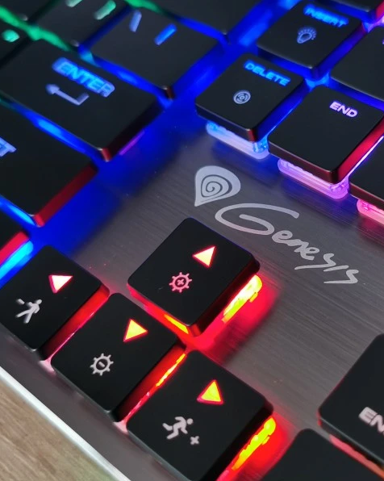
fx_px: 839
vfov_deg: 32.0
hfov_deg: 25.5
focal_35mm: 59
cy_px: 241
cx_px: 284
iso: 200
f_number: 1.6
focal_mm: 5.56
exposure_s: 1/50
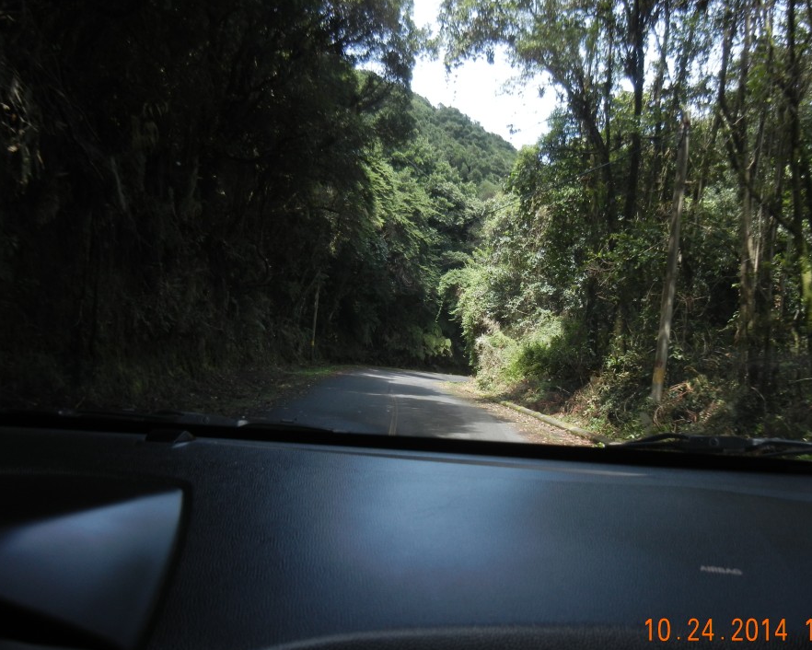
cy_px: 350
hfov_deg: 52.7
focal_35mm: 34
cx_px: 461
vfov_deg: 43.3
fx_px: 817
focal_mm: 5.4
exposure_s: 1/200
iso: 160
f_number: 3.5
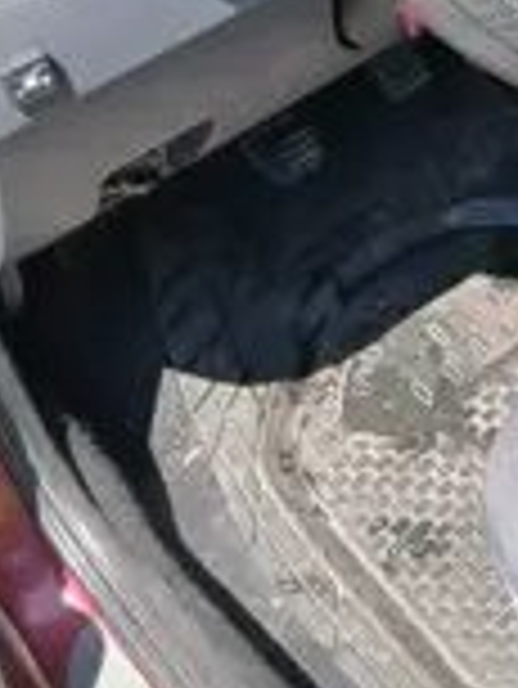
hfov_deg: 20.0
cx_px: 658
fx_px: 1355
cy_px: -126
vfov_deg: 25.7
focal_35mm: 68
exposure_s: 1/169
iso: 20
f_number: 1.8
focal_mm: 3.98
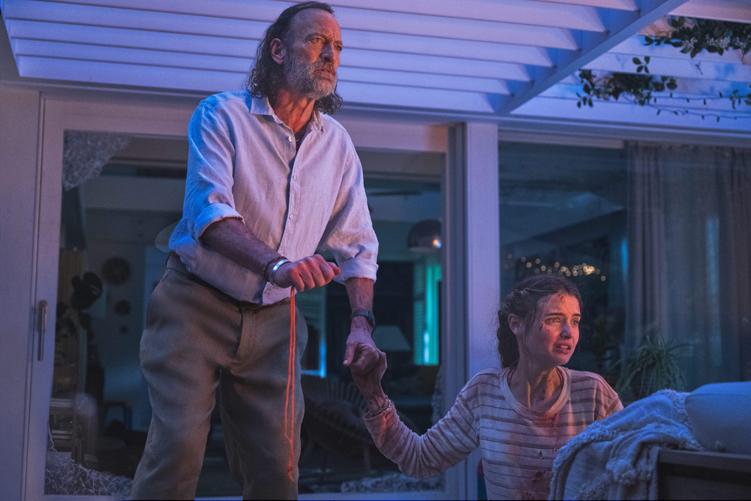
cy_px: 250
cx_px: 376
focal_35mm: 46
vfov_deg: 29.3
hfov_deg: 42.7
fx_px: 960
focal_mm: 46
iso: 5000
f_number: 2.8
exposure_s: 1/250
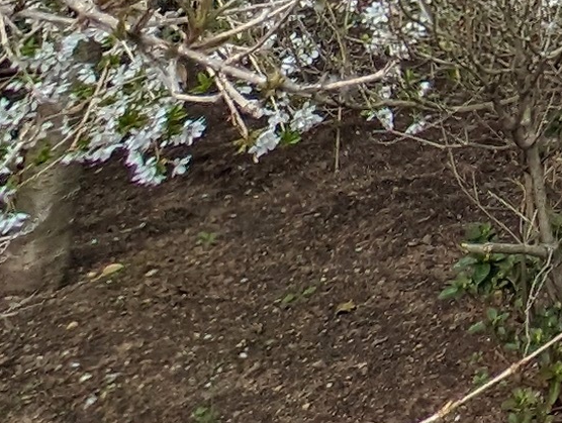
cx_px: 1409
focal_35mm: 88
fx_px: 1431
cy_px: -764
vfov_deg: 11.6
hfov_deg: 13.9
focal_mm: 2.23
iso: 37
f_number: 1.95
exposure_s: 1/1437
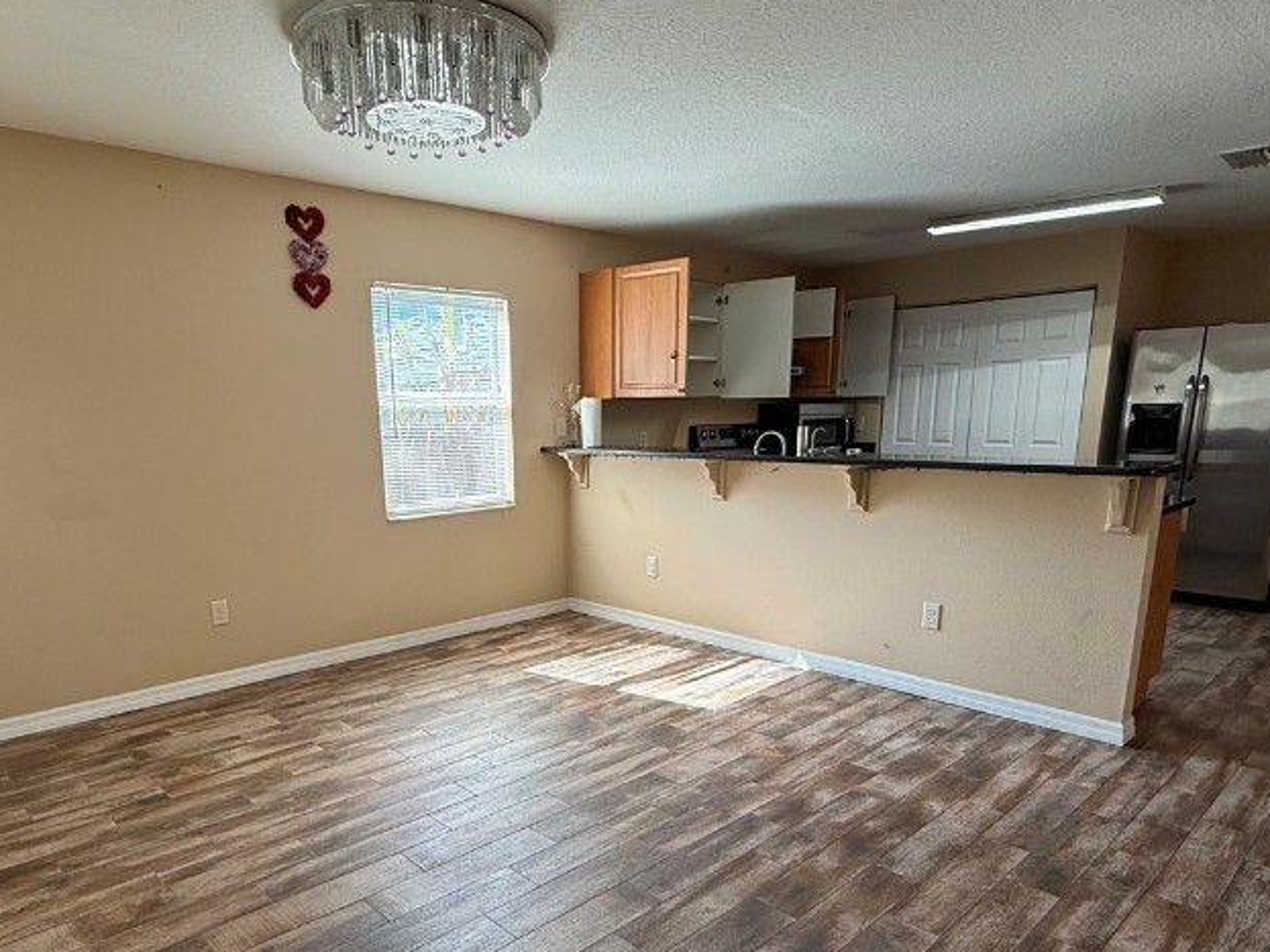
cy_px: 607
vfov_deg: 58.0
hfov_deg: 73.8
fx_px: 844
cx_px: 581
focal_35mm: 23
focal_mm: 2.22
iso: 125
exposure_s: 1/120
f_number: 2.2
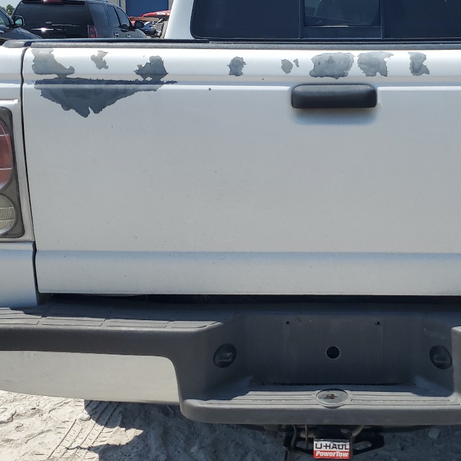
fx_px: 723
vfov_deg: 35.2
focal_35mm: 48
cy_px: 183
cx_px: 345
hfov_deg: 34.6
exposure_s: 1/5000
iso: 50
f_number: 1.5
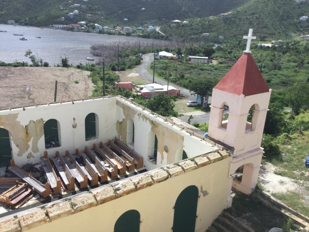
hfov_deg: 58.4
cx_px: 154
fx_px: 277
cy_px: 116
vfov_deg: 45.4
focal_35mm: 31
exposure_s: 1/1597
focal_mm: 3.3
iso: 25
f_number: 2.4
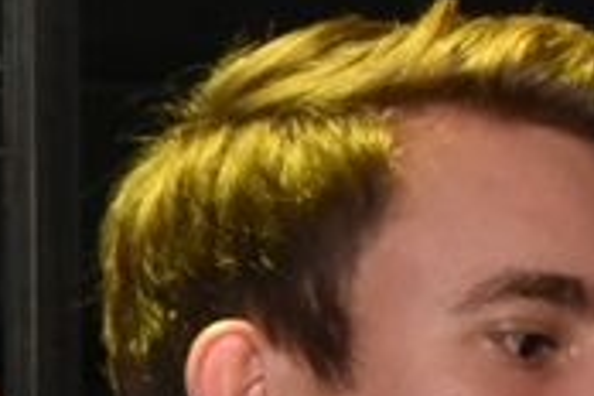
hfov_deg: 5.1
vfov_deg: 3.4
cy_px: 927
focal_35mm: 397
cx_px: -577
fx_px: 6549
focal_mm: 45
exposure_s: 1/60
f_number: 8
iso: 1600
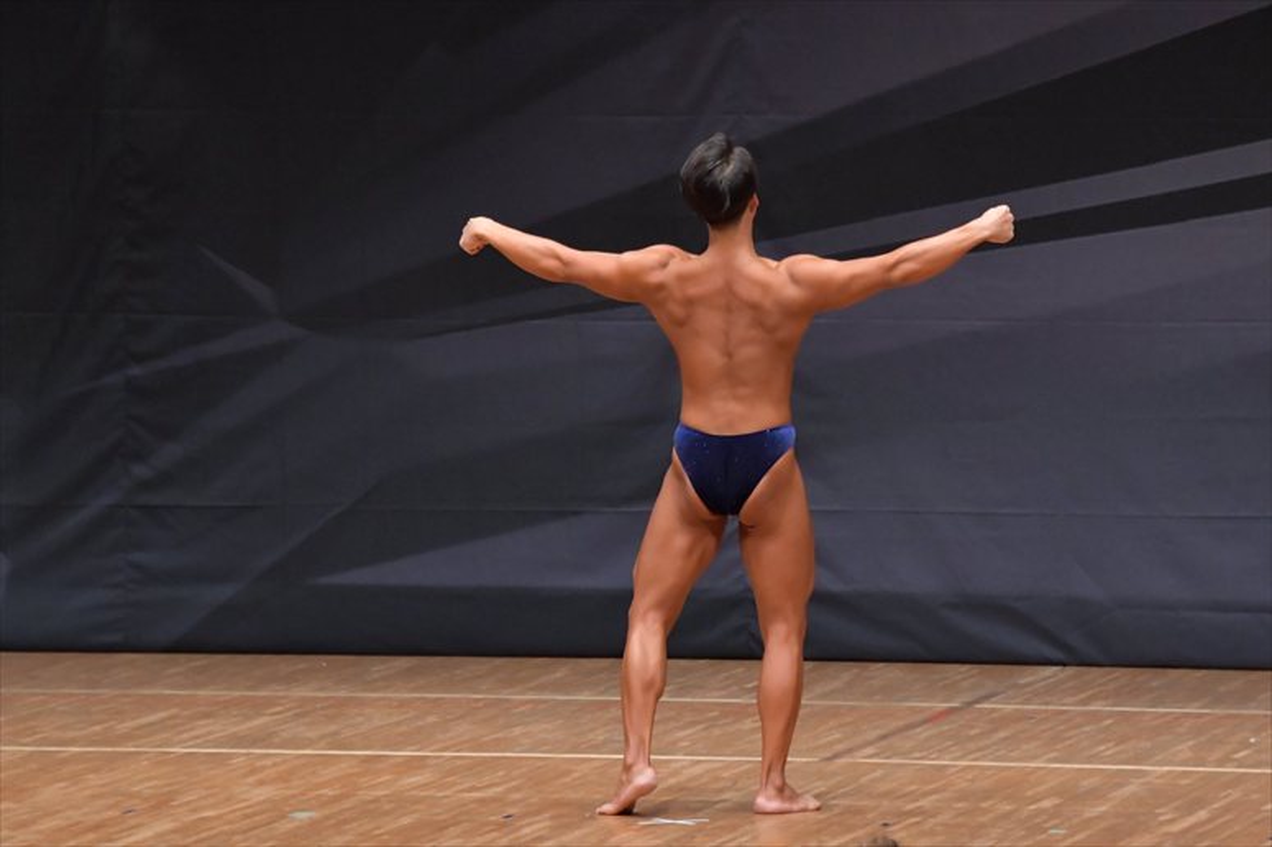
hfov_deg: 8.1
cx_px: 636
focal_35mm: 255
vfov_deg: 5.4
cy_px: 424
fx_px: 9006
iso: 6400
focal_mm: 170
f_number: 5.6
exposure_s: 1/400
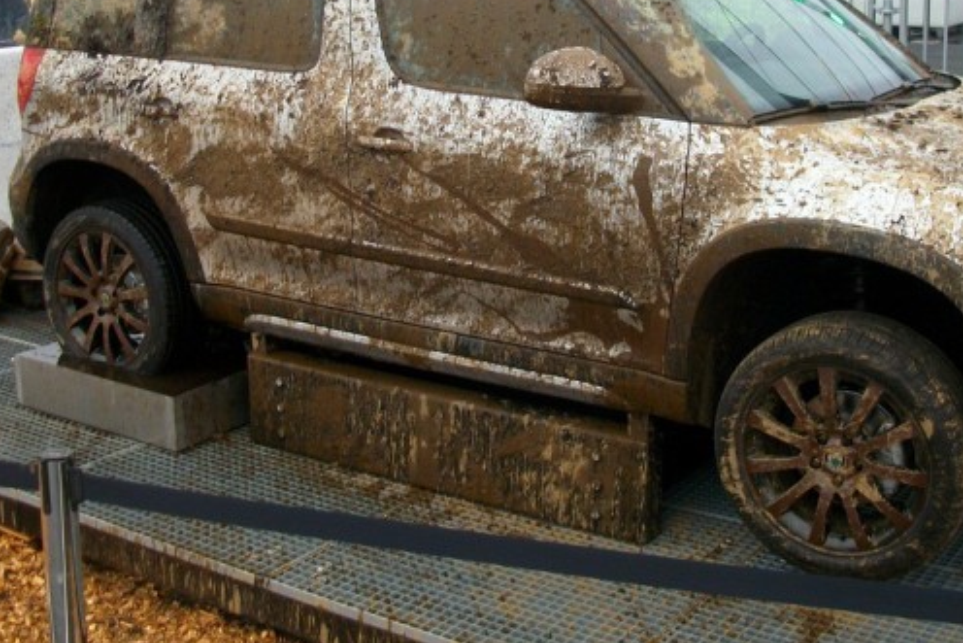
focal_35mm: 57
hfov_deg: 35.0
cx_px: 507
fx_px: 1525
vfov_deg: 23.5
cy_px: 148
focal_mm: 5.7
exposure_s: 1/203
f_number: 2.9
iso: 80
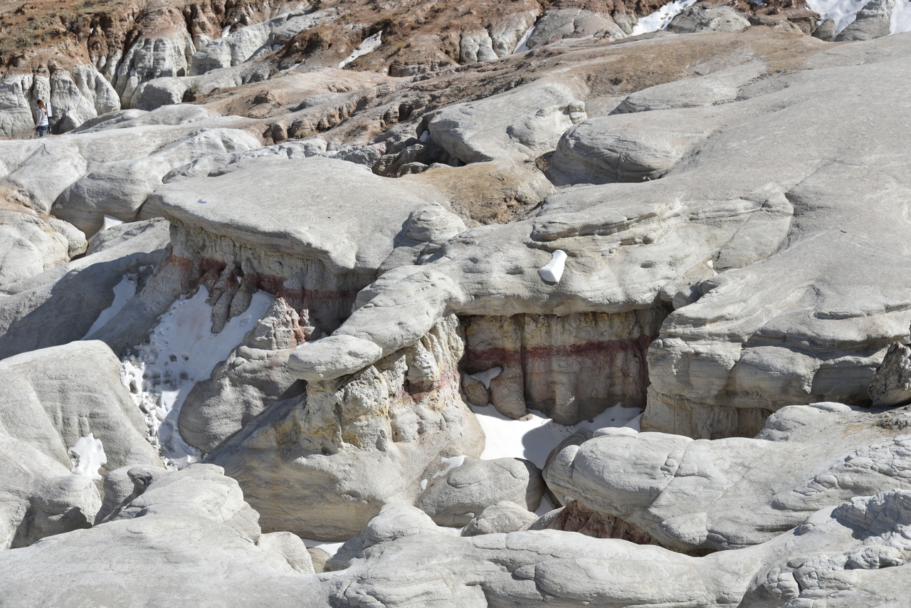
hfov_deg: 19.5
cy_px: 304
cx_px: 456
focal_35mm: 105
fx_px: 2658
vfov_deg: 13.0
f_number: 9
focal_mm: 105
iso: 100
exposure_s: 1/320
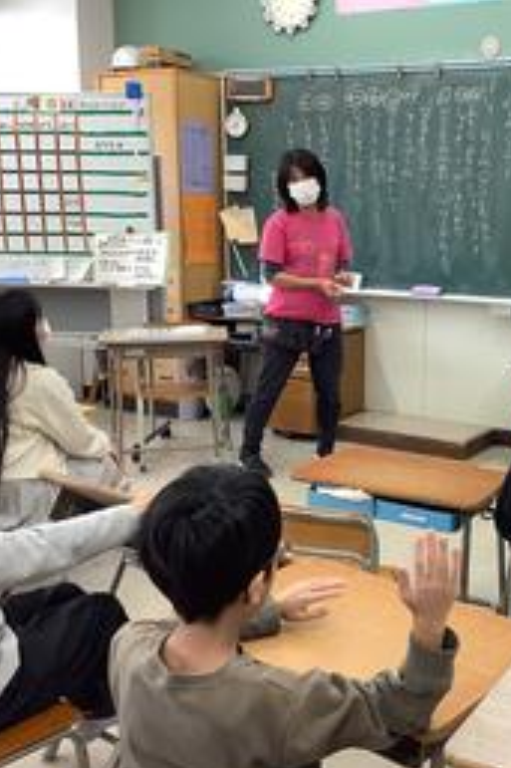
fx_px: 938
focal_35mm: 44
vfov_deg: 44.5
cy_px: 390
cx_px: 403
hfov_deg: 29.8
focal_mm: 3.3
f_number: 2.4
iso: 100
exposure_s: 1/50
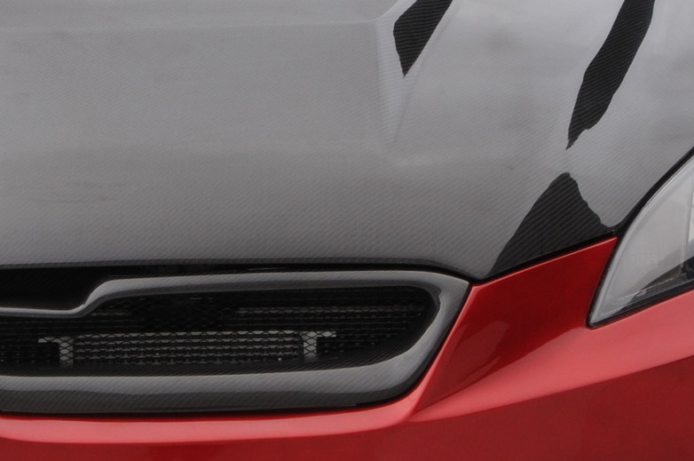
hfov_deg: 9.7
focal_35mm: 211
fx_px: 4062
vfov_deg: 6.5
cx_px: 172
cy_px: 108
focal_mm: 44
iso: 200
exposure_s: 1/160
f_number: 13
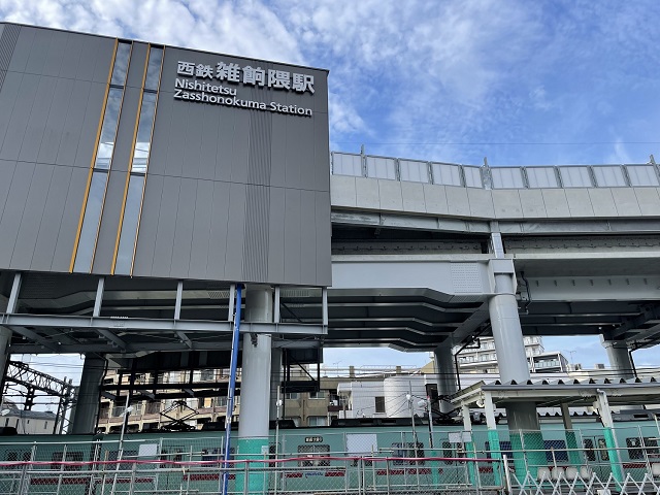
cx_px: 330
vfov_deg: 53.1
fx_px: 496
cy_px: 248
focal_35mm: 26
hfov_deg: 67.3
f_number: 1.6
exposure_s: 1/1208
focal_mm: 4.2
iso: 32
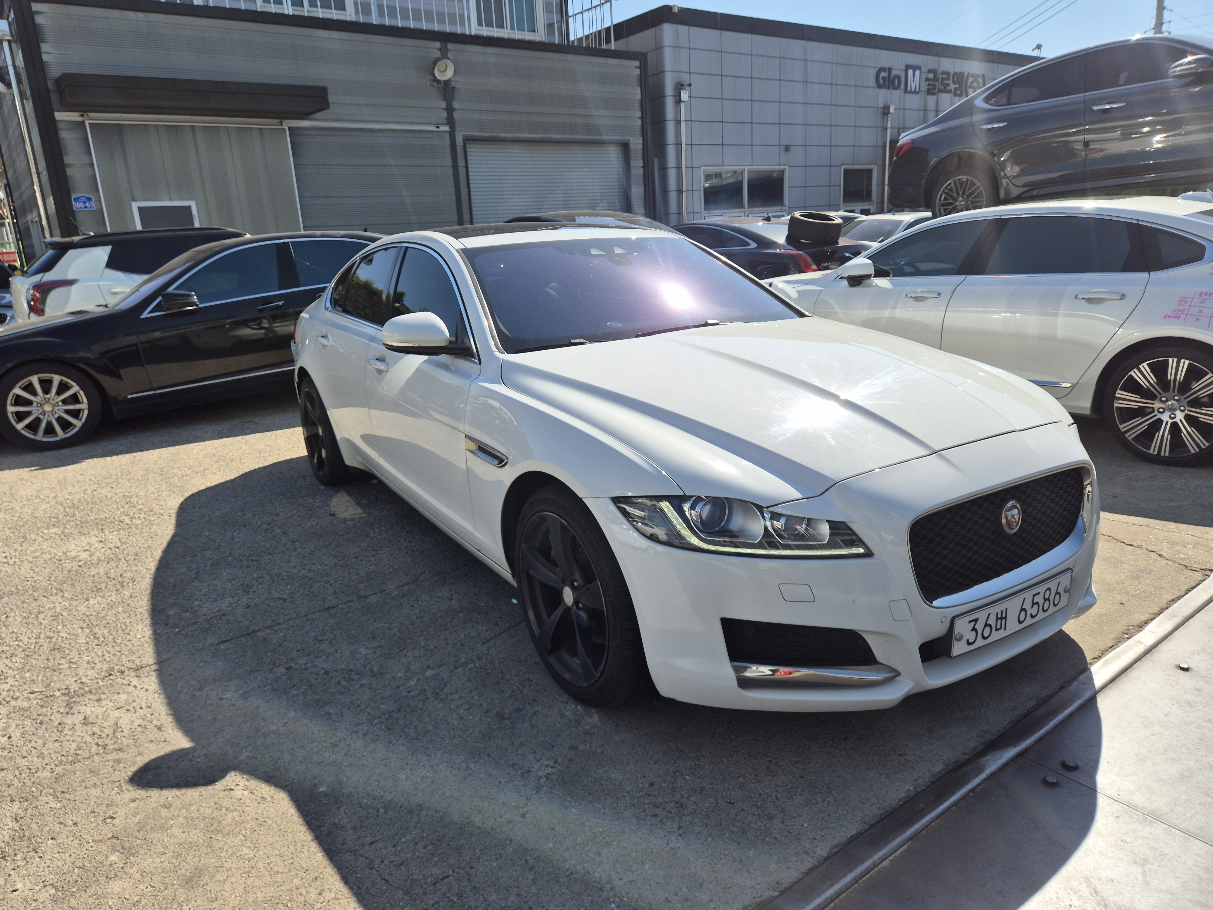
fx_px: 806
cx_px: 606
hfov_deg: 73.9
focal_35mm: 23
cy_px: 455
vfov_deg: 58.9
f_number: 1.8
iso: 25
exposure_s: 1/2048
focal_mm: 5.4
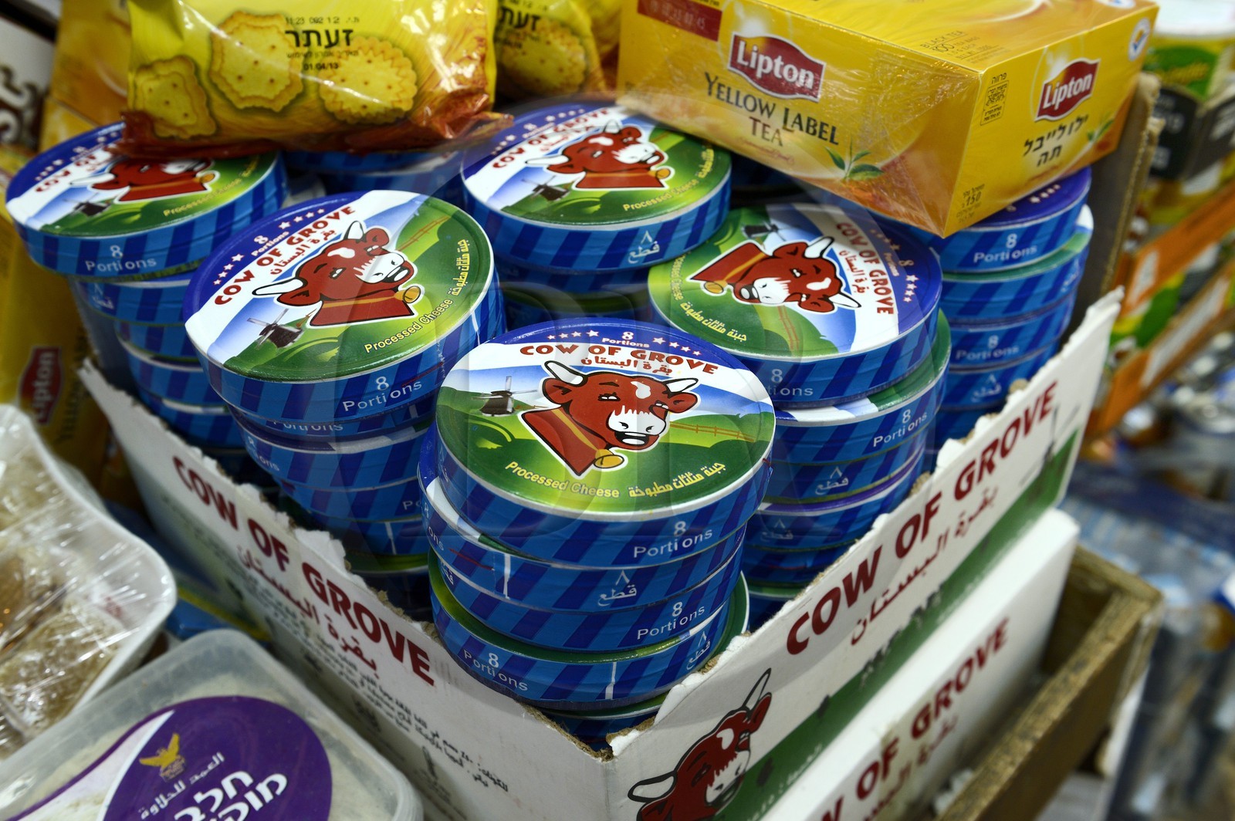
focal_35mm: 36
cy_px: 410
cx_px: 618
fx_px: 1234
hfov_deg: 53.2
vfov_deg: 36.8
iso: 800
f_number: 5.6
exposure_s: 1/100
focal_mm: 36
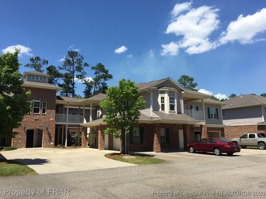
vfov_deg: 48.2
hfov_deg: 61.7
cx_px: 133
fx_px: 223
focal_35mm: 29
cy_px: 100
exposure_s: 1/1883
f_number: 2.2
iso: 32
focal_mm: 4.15
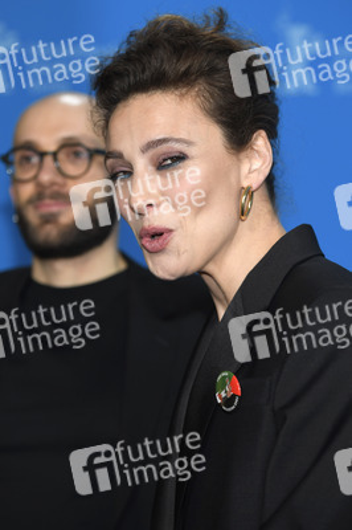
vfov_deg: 17.7
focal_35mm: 116
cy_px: 265
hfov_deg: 11.8
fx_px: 1704
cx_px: 176
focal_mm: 116
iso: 640
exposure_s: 1/400
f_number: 4
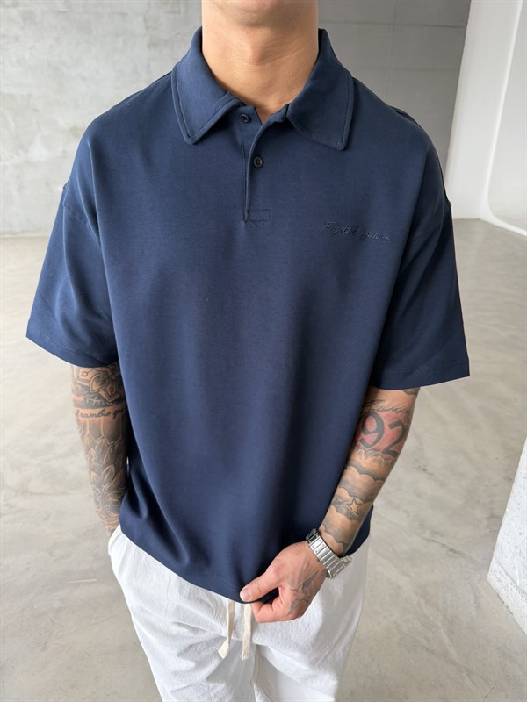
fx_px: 487
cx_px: 264
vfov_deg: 71.6
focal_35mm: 24
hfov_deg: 56.8
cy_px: 351
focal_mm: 6.76
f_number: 1.78
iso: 125
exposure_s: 1/121
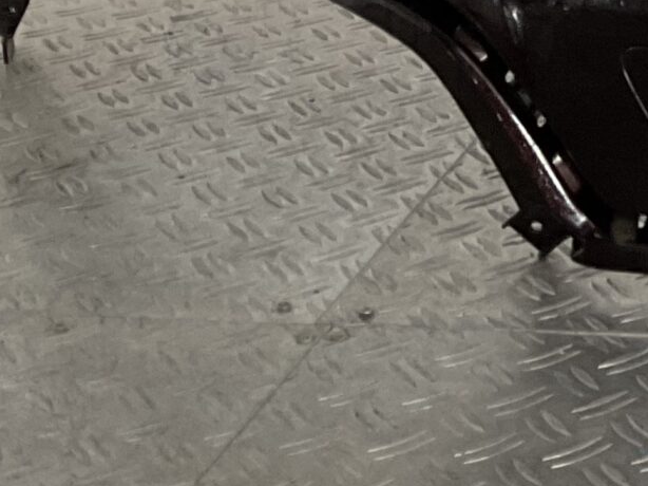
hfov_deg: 14.0
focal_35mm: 121
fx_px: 2264
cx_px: 1258
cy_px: -374
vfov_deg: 11.4
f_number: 1.8
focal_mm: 3
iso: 40
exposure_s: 1/100
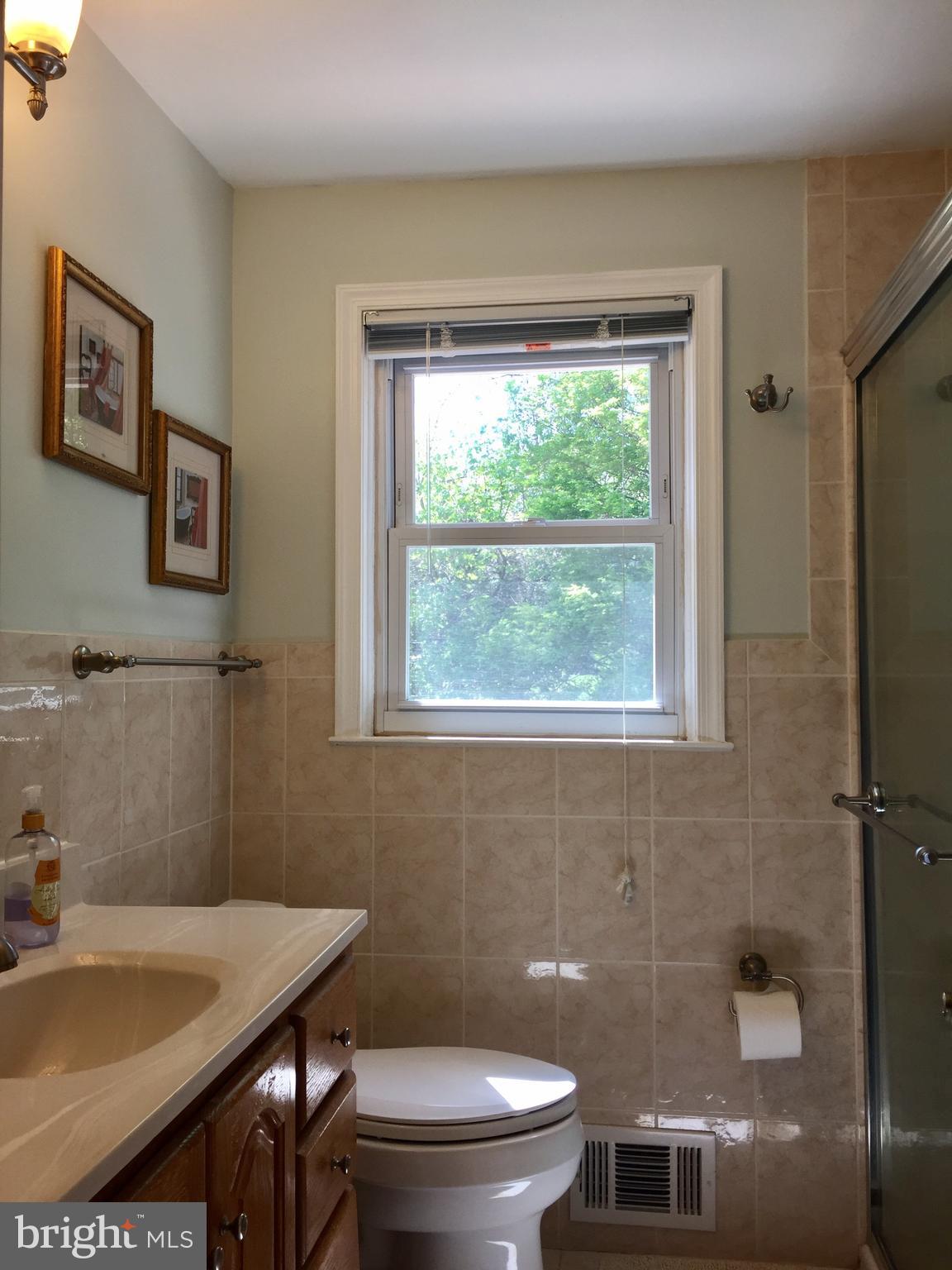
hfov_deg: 48.2
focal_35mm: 29
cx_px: 476
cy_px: 635
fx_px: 1063
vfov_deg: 61.7
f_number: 2.2
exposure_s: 1/120
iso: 32
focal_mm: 4.15
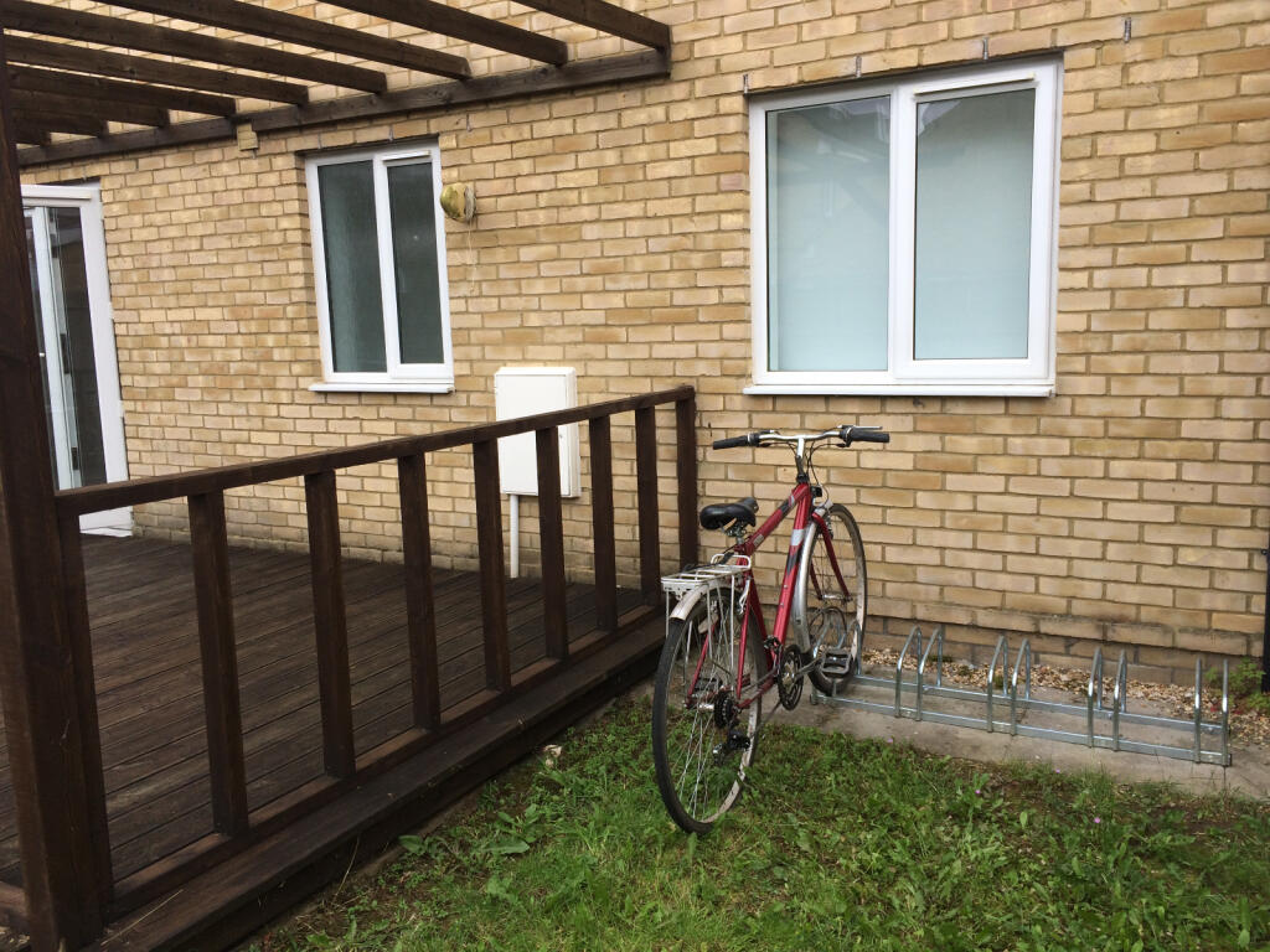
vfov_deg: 48.2
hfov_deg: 61.7
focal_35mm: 29
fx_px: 1064
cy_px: 476
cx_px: 635
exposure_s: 1/398
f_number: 2.2
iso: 32
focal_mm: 4.15
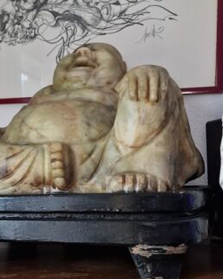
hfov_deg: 32.7
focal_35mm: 45
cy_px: 166
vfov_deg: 41.0
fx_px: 371
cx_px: 54
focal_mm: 6.4
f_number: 1.8
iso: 640
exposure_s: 1/25
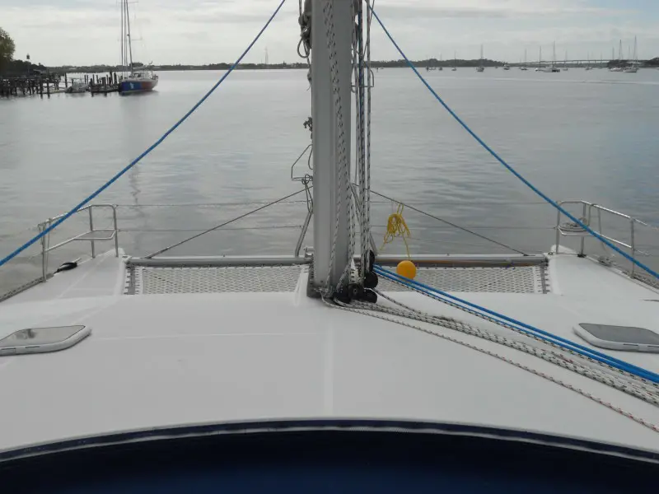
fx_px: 723
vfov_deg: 37.7
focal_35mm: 38
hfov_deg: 49.0
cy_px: 247
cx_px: 330
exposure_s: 1/250
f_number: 9.8
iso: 80
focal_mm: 6.9
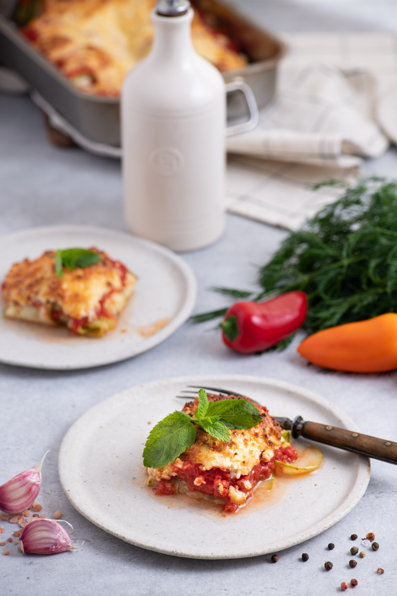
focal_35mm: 105
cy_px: 298
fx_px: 1737
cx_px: 198
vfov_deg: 19.5
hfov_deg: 13.0
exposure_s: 1/250
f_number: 8
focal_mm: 105
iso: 64
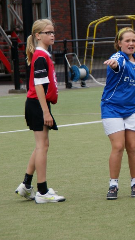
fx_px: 2769
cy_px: 81
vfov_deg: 5.0
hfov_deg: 2.8
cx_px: 177
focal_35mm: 435
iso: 200
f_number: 6.3
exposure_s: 1/400
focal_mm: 135
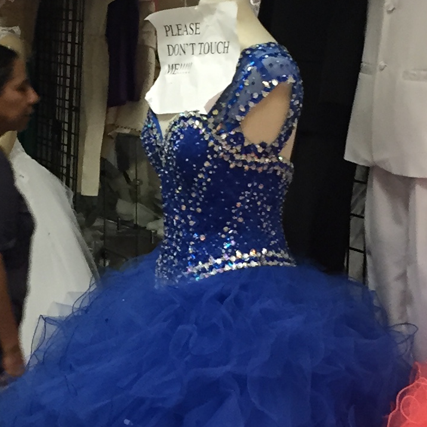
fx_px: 1633
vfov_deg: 14.9
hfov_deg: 14.8
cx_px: 56
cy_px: 192
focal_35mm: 117
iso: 125
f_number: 2.2
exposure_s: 1/30
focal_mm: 4.15
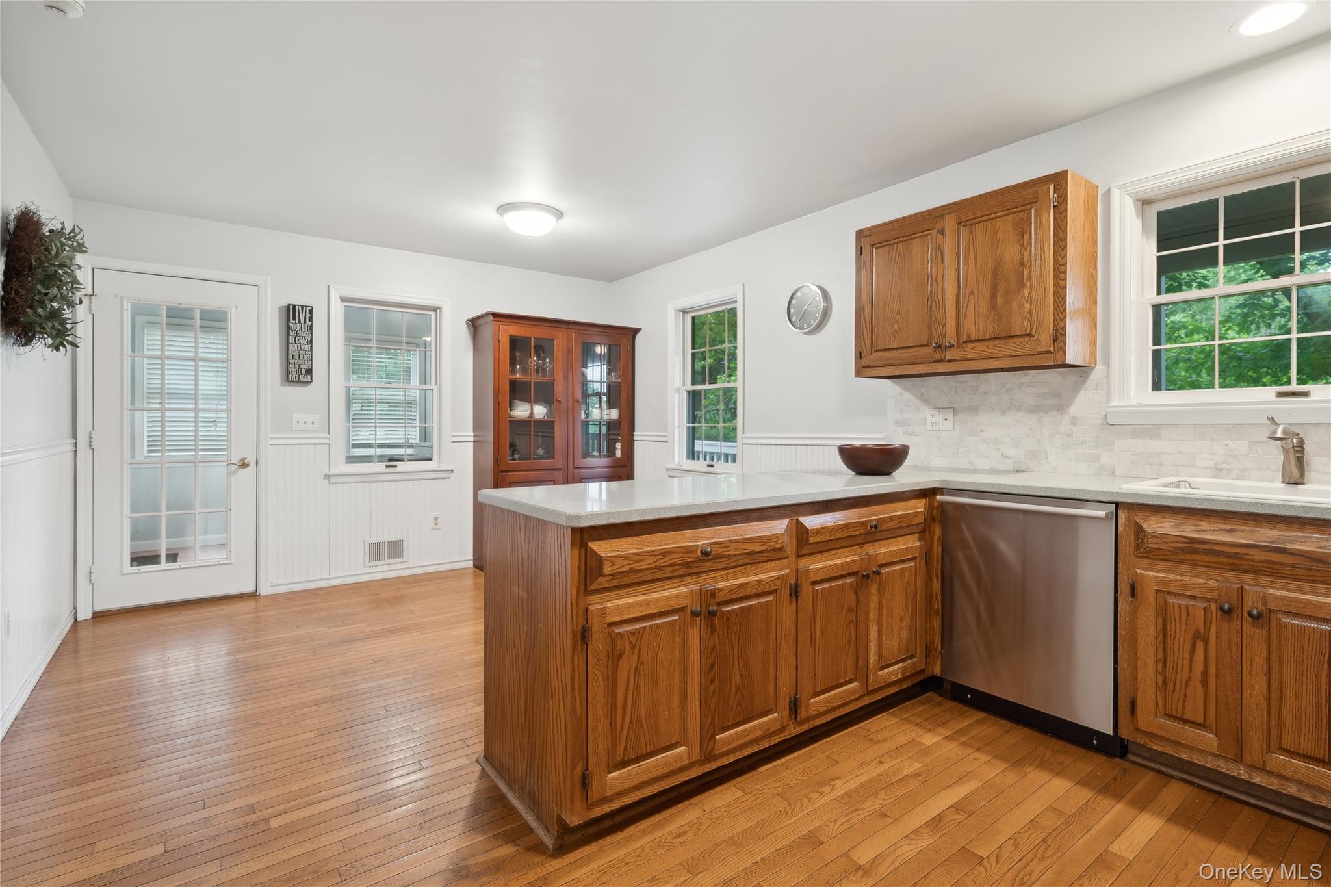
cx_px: 666
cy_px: 444
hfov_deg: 96.7
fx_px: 591
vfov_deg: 73.7
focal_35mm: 16
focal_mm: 16
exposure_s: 1/3.33
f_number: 8
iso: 200
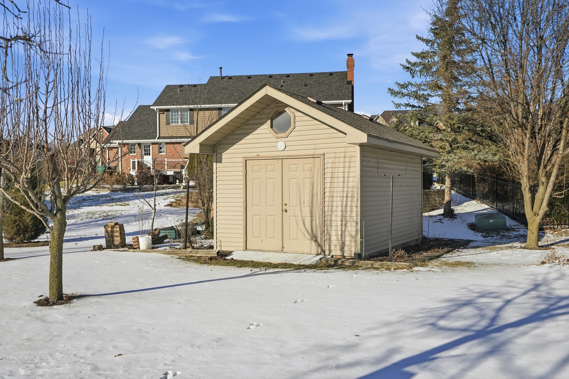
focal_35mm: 34
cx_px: 284
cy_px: 190
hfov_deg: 55.8
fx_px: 537
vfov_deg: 38.9
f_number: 8
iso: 1000
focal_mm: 34
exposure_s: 1/8000
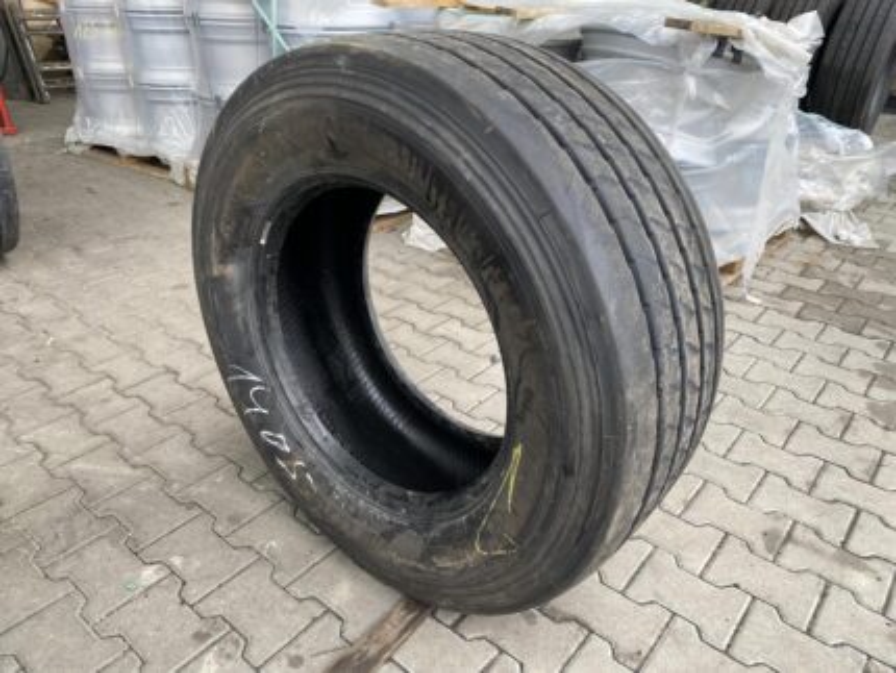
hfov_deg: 67.3
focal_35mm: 26
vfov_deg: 53.1
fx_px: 673
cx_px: 448
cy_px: 336
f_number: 1.8
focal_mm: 4.25
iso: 100
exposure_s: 1/100
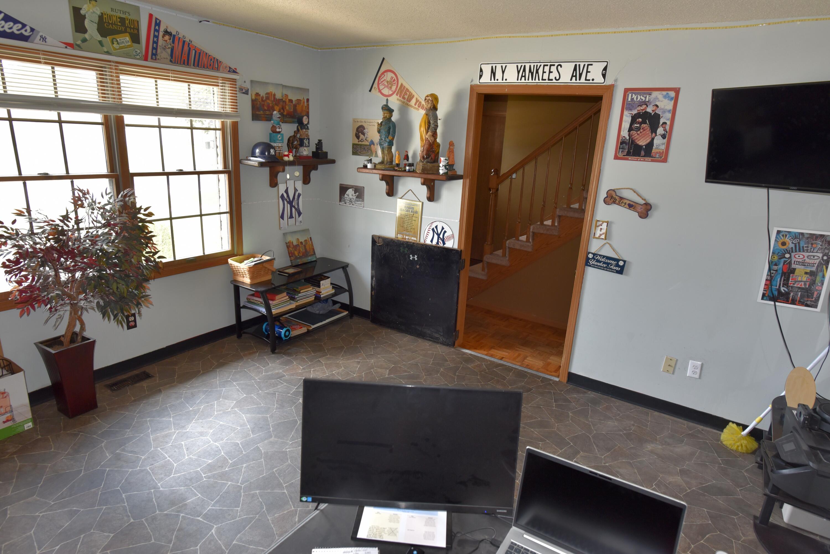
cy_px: 277
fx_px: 461
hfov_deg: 84.0
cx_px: 415
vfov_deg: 62.0
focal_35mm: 20
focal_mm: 20
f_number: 5
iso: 800
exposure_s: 1/100
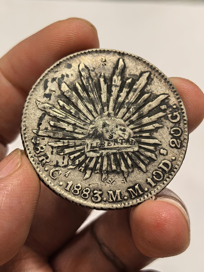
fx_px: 424
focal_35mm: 54
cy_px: 136
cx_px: 102
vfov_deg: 35.5
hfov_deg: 27.0
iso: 250
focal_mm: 6.98
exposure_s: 1/100
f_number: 2
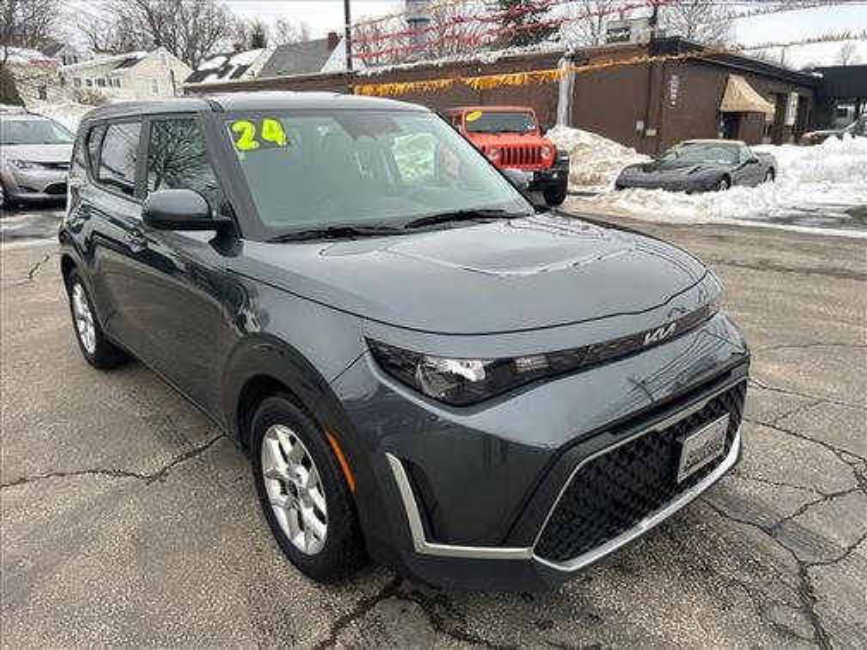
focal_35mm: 26
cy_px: 325
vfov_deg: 53.1
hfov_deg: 67.3
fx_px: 651
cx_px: 434
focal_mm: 5.7
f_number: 1.5
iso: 50
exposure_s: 1/567
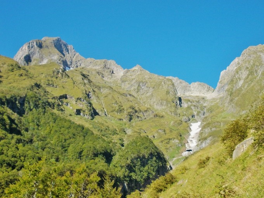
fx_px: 328
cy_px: 99
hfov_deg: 43.9
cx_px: 132
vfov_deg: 33.6
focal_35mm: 43
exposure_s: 1/400
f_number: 3.3
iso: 80
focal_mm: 6.1
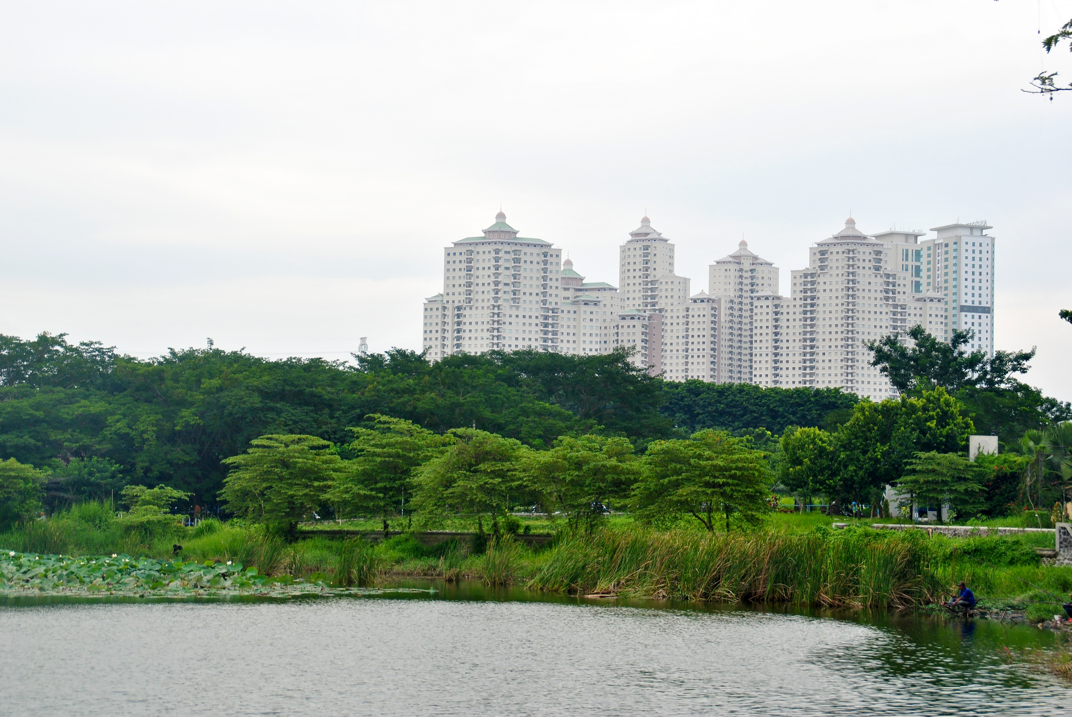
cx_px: 536
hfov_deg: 27.0
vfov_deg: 18.2
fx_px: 2236
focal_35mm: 75
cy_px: 358
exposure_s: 1/100
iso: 200
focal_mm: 50
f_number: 9
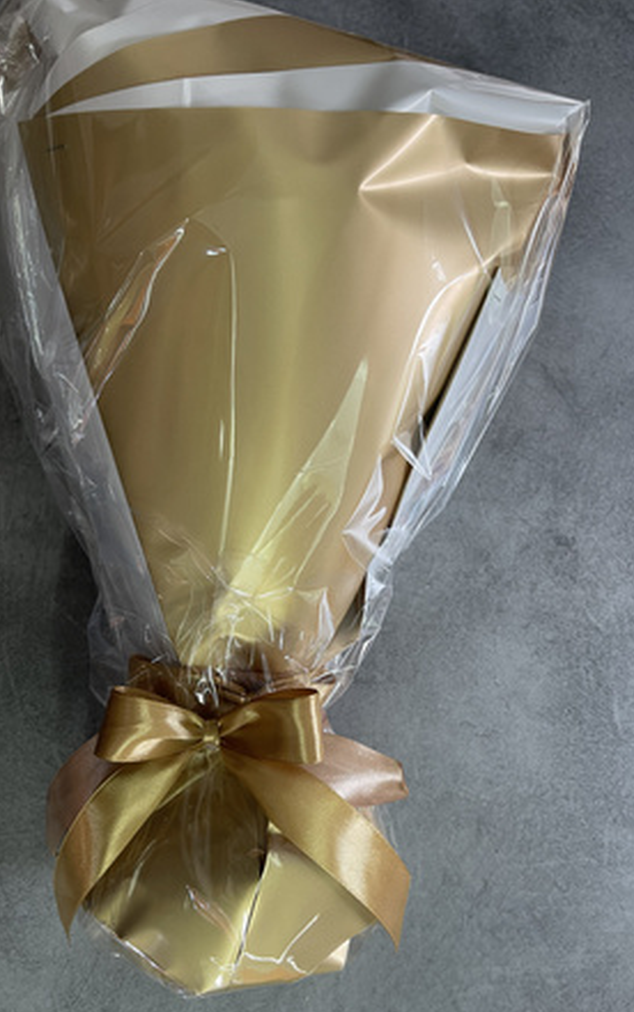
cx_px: 318
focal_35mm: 27
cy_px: 514
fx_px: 746
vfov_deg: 68.4
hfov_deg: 46.1
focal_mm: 5.1
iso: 100
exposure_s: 1/42
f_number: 1.6
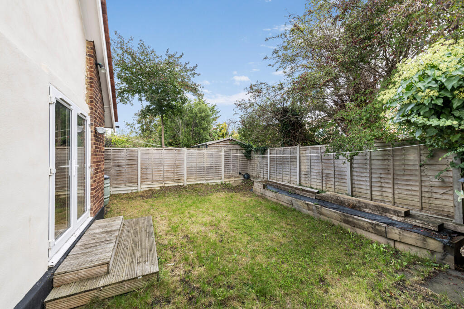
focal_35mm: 14
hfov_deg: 104.2
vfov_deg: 81.2
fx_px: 180
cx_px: 232
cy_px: 154
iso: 200
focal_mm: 14
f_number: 8
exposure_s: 1/40
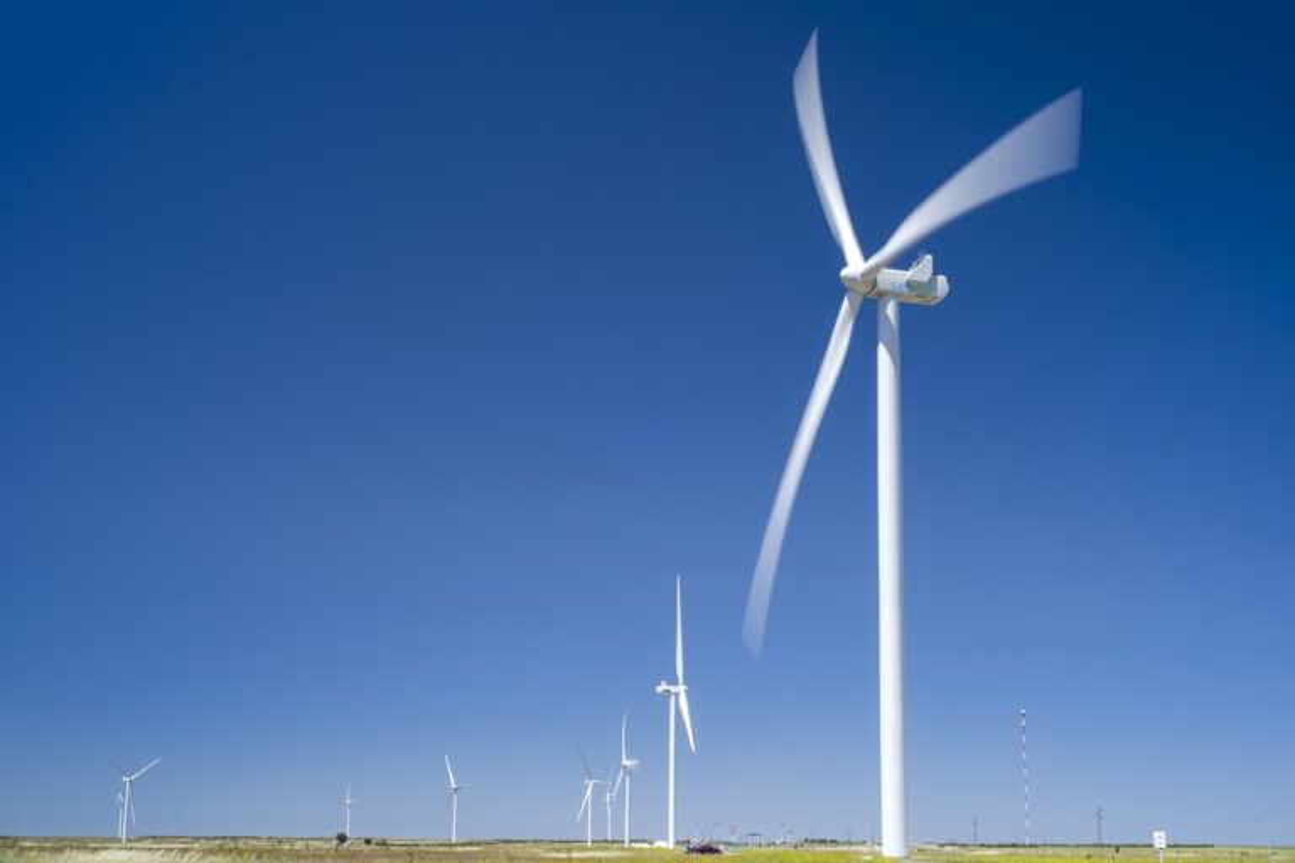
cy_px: 432
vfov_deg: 27.0
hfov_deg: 39.6
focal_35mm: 50
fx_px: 1798
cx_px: 648
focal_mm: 50
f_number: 22
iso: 50
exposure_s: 1/5
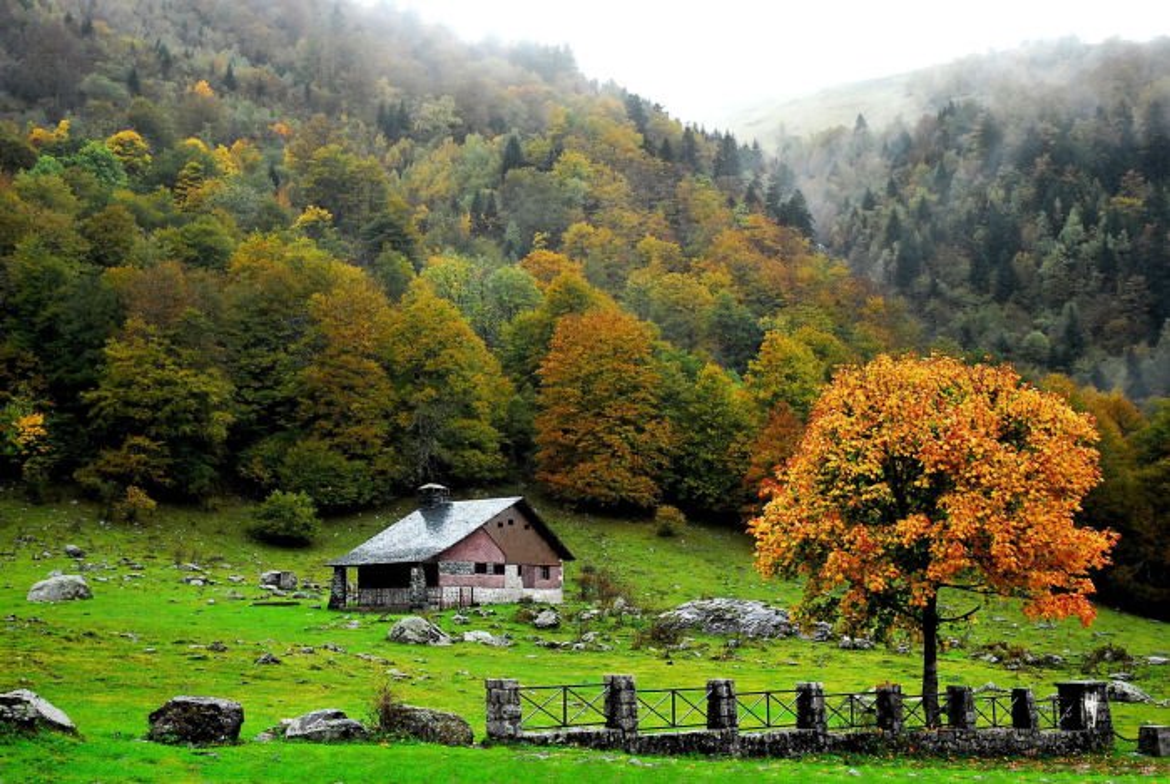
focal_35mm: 46
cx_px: 585
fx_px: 1513
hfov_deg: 42.3
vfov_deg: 29.0
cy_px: 392
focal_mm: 31
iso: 640
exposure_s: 1/200
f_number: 4
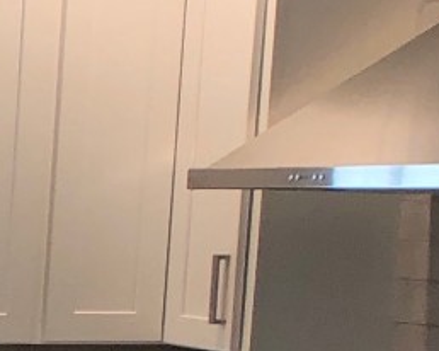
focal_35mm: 217
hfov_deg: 8.3
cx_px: -572
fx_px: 2817
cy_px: 516
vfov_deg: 7.0
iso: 32
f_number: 1.8
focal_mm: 3.99
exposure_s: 1/60
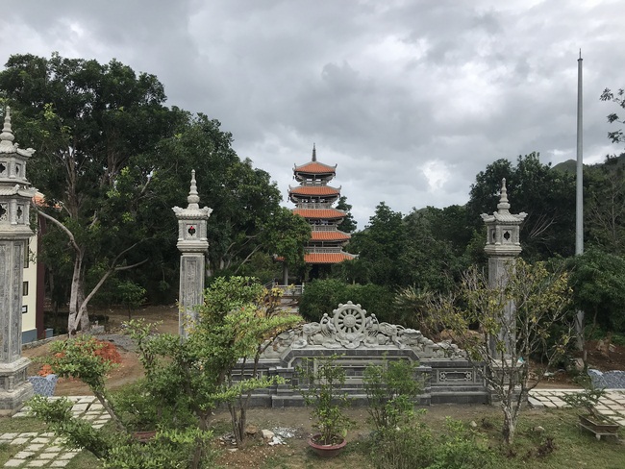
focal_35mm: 28
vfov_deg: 49.8
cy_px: 234
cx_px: 312
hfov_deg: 63.4
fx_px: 506
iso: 20
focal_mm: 3.99
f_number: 1.8
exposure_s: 1/2037
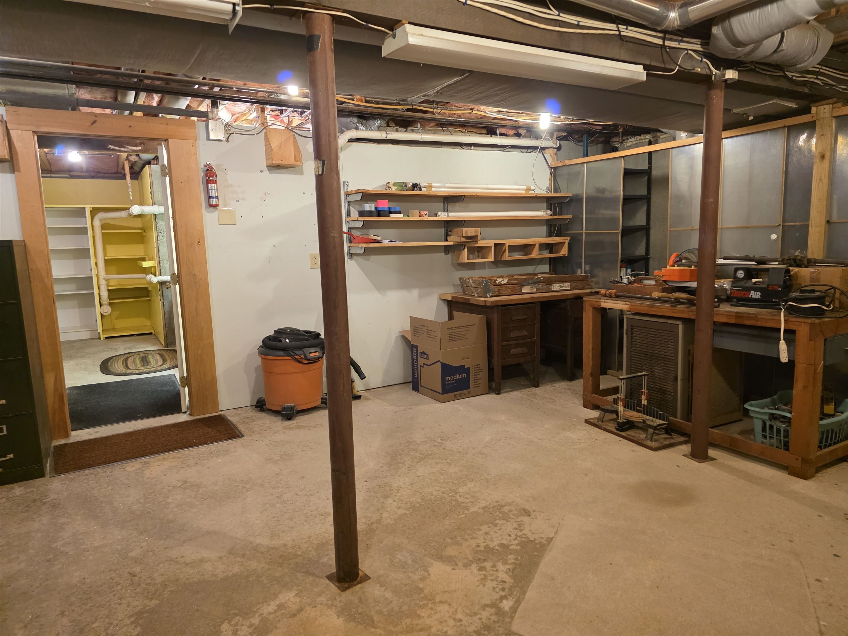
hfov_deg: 73.9
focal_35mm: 23
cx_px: 424
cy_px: 318
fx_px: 563
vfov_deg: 58.9
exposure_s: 1/120
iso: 1000
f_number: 1.7
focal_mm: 6.3
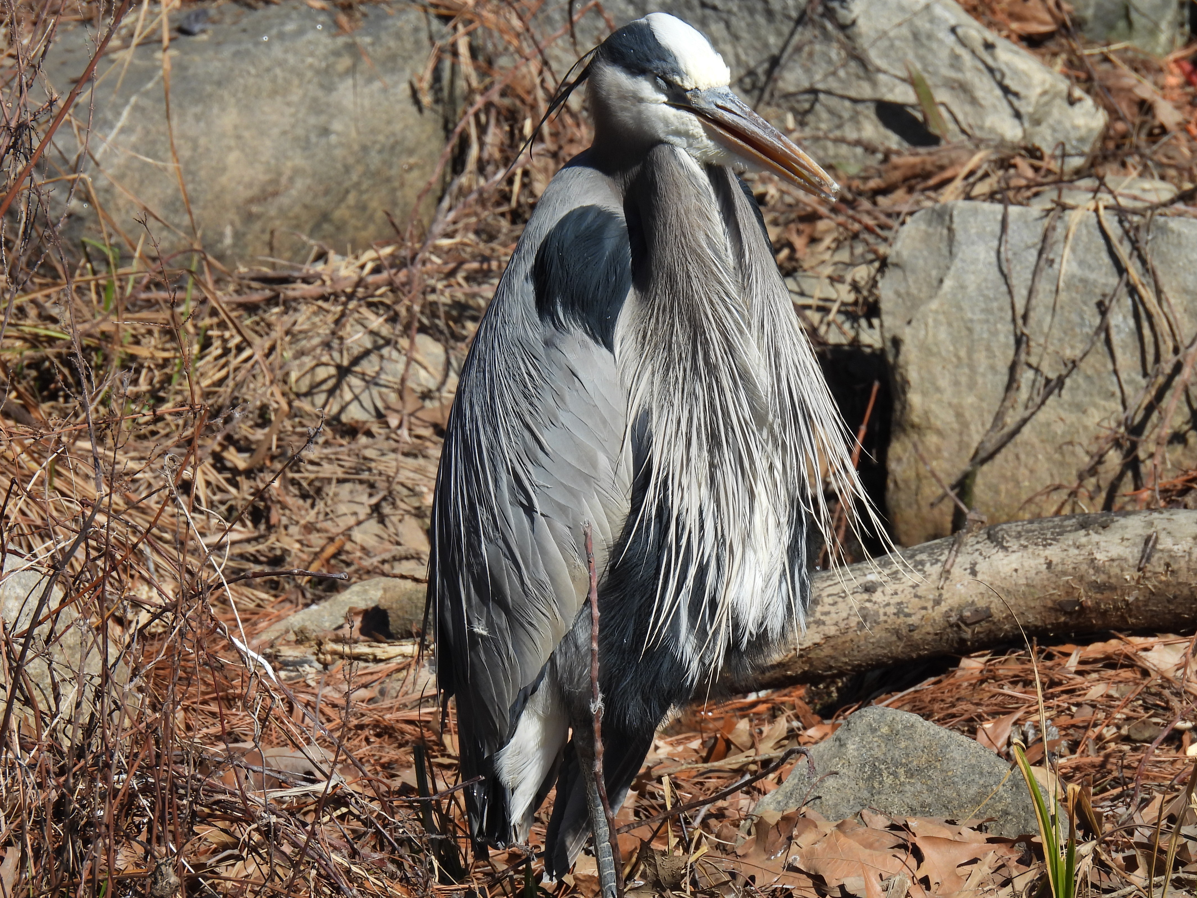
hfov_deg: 2.2
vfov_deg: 1.6
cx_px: 619
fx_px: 31637
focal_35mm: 915
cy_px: 429
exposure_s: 1/640
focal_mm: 152
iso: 100
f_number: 5.6
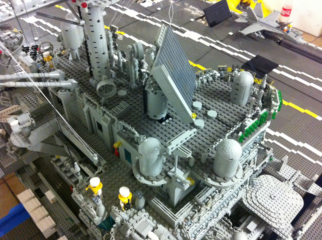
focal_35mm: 35
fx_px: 325
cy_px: 120
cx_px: 161
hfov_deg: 52.7
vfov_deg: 40.6
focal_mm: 3.85
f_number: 2.8
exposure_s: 1/15
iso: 500
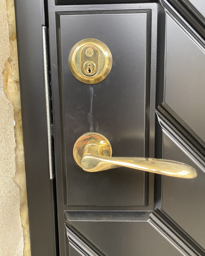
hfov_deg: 50.0
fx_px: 220
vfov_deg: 60.4
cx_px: 102
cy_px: 122
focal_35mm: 29
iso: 125
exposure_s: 1/81
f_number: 1.8
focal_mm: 4.25
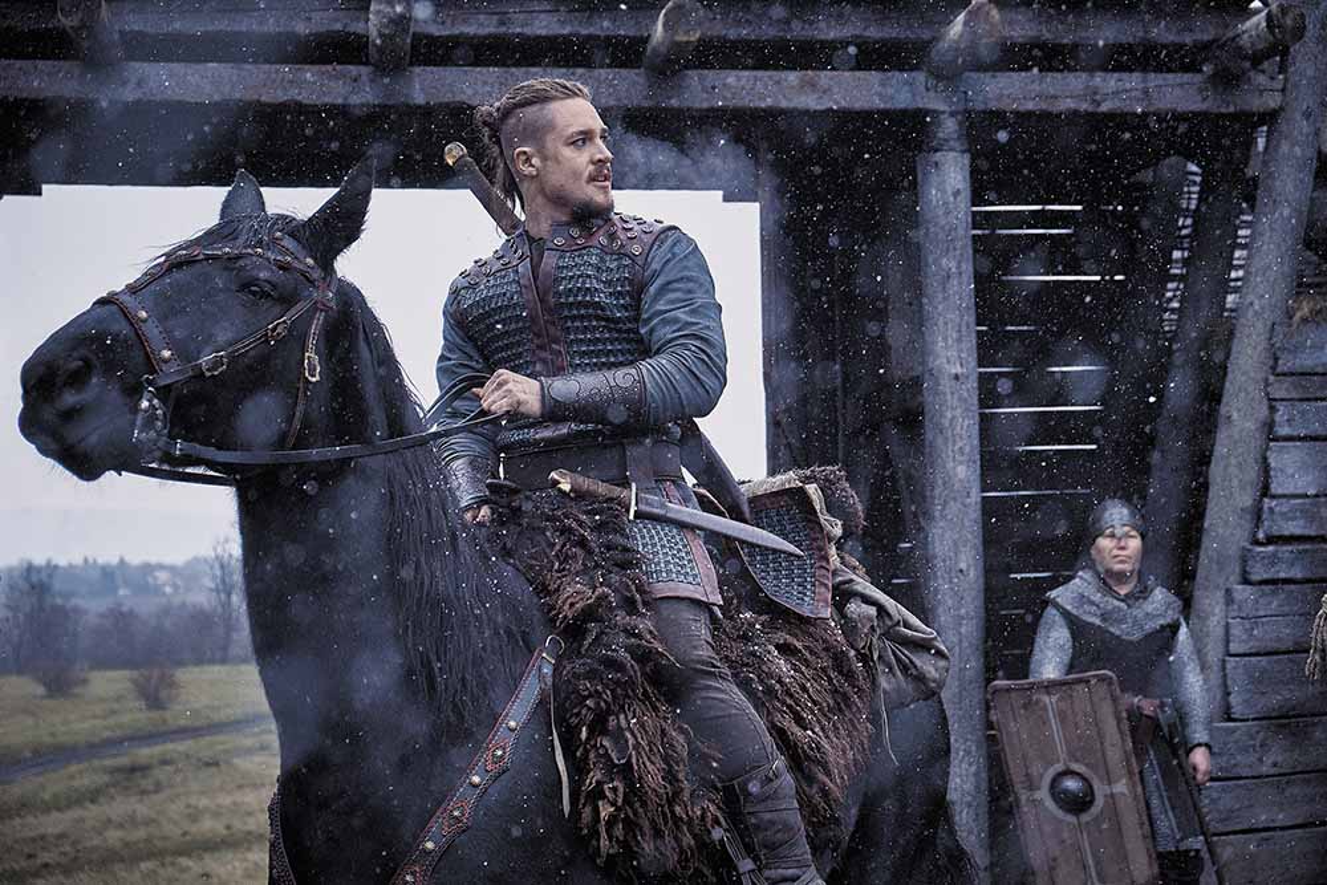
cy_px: 442
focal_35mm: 76
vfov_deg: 18.0
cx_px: 664
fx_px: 2802
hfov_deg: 26.6
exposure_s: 1/250
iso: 800
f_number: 4
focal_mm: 50.5
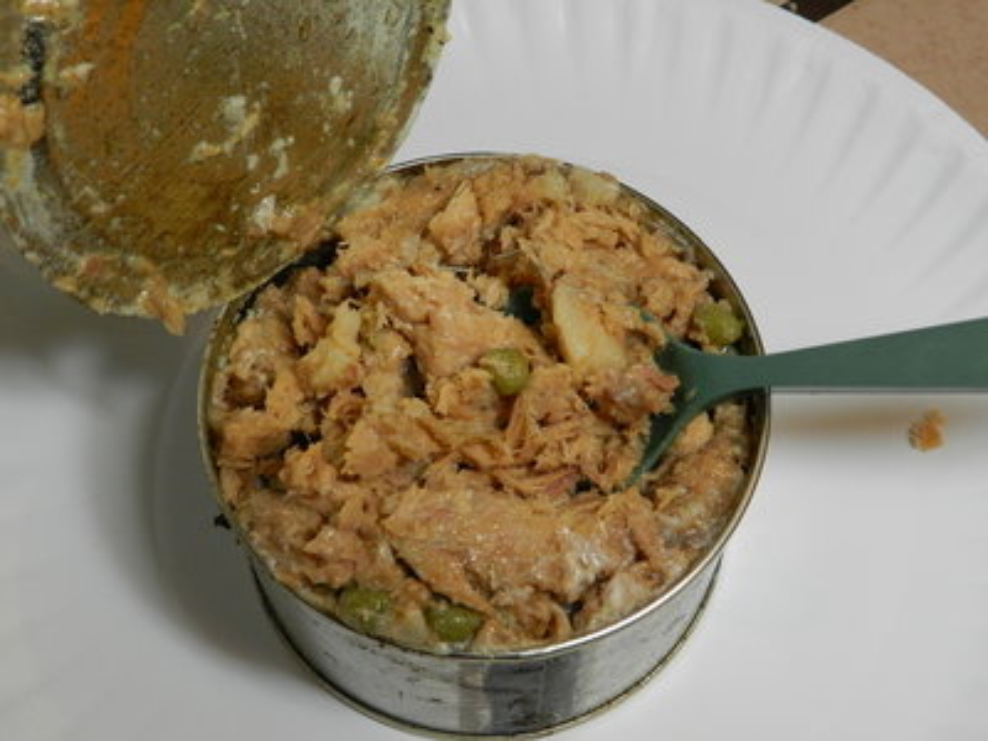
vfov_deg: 31.5
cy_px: 370
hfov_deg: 41.2
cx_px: 494
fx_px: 1313
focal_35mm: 46
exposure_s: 1/100
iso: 640
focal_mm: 8.1
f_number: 4.2
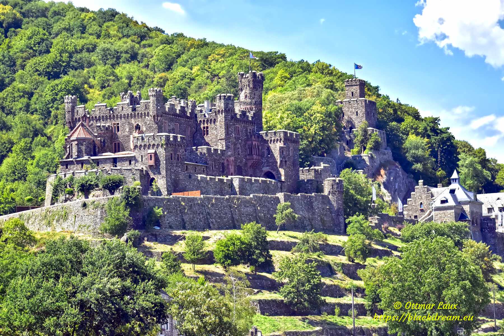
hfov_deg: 13.4
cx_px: 252
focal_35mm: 153
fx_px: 2142
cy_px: 168
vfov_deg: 9.0
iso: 1000
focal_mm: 102
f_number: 5.6
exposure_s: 1/800
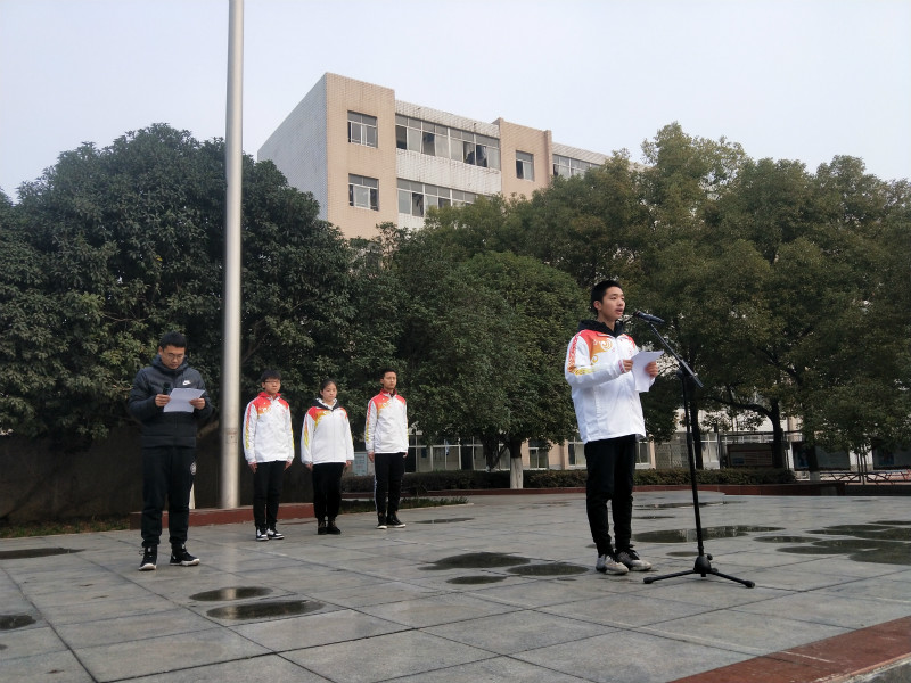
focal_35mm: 25
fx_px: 658
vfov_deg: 54.9
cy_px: 342
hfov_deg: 69.4
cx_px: 456
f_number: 1.7
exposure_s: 1/688
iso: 51
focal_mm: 4.27
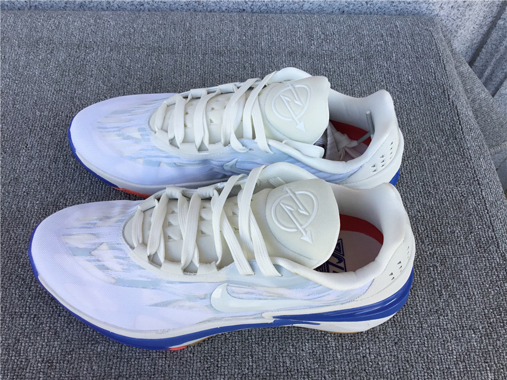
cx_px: 254
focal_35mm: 31
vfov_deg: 45.4
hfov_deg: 58.4
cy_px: 190
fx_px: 454
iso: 25
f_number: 2.4
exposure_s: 1/199
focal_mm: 3.3
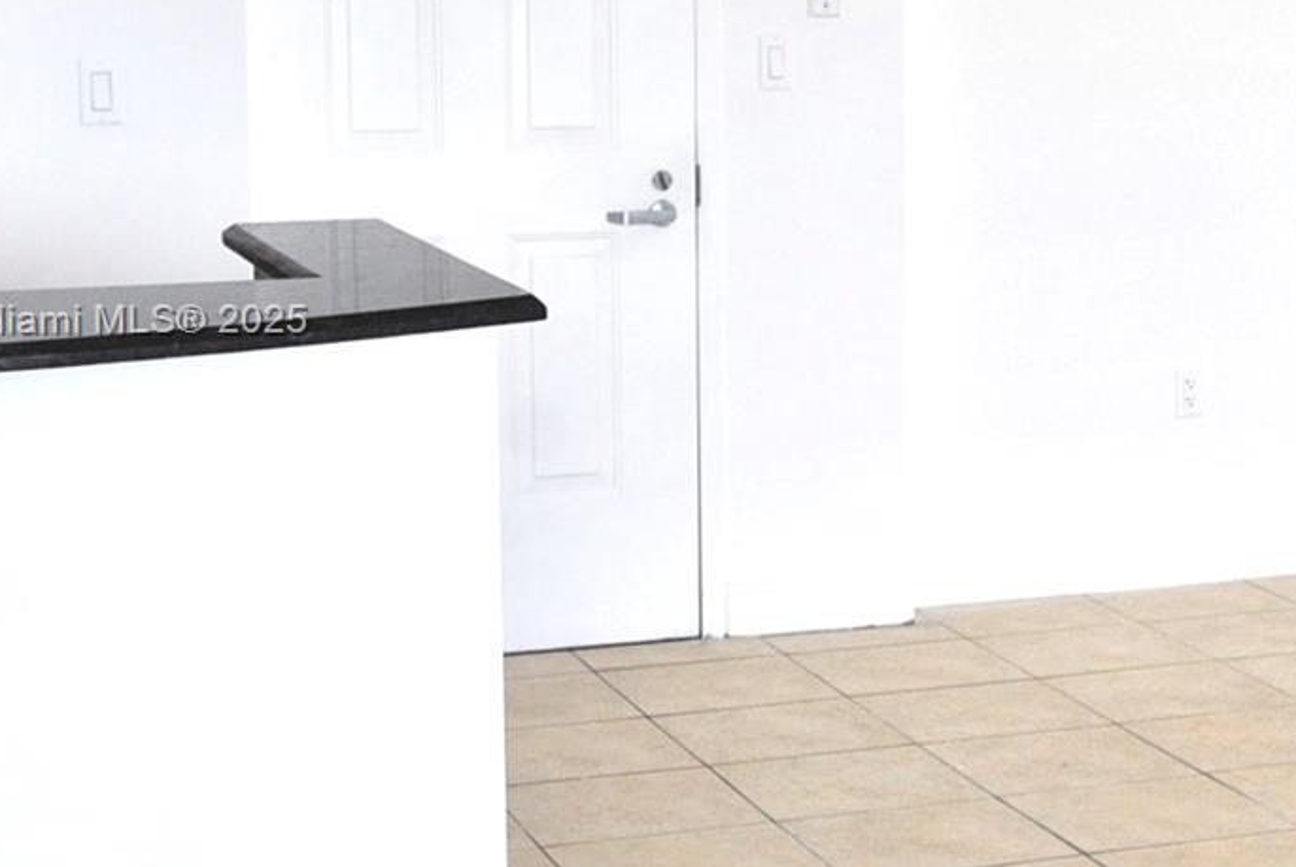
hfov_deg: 21.7
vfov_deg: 15.0
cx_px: 1215
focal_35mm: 91
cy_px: 323
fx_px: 3279
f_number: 4
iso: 200
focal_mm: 26
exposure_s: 1/60
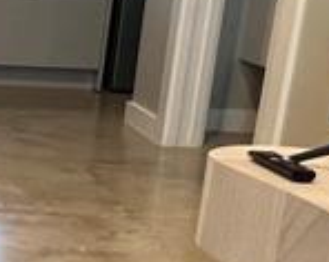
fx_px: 856
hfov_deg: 16.2
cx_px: -349
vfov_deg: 17.4
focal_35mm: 88
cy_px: 144
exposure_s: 1/60
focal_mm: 1.57
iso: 200
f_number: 1.8
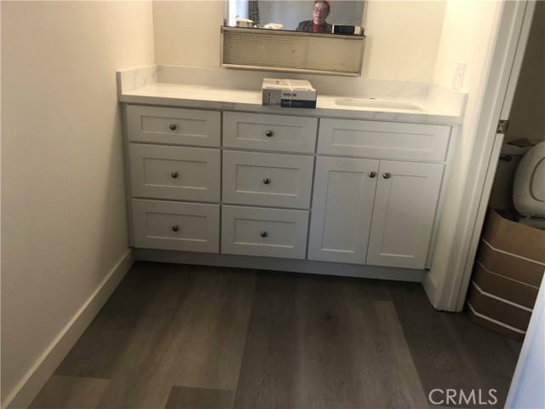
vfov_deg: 49.7
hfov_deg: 63.4
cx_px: 272
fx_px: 441
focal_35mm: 28
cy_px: 204
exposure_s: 1/20
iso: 40
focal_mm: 4
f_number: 1.8
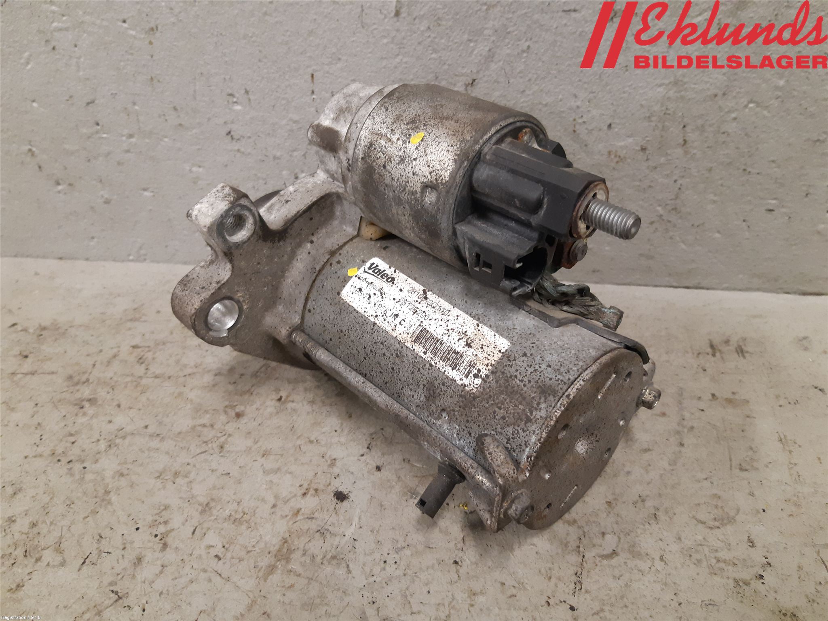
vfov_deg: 53.1
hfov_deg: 67.3
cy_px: 310
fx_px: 622
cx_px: 414
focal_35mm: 26
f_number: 1.7
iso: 200
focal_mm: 3.93
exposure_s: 1/50
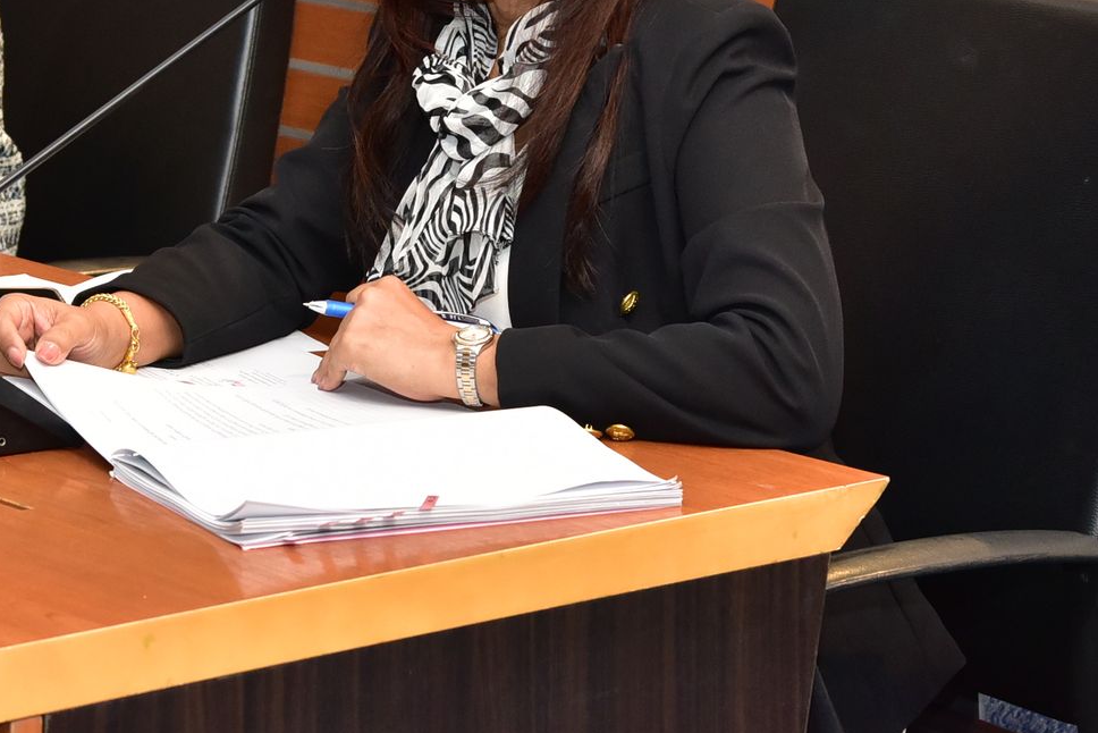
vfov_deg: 9.5
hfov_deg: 14.4
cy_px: -186
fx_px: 4332
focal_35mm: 142
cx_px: 340
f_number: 5.6
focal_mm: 55
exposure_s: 1/125
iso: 2000
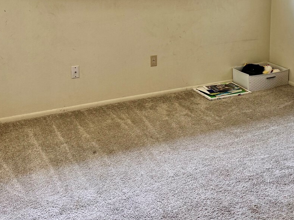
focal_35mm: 49
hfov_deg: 38.5
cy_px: 36
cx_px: 194
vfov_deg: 28.8
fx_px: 416
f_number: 1.78
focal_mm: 6.76
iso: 160
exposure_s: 1/120
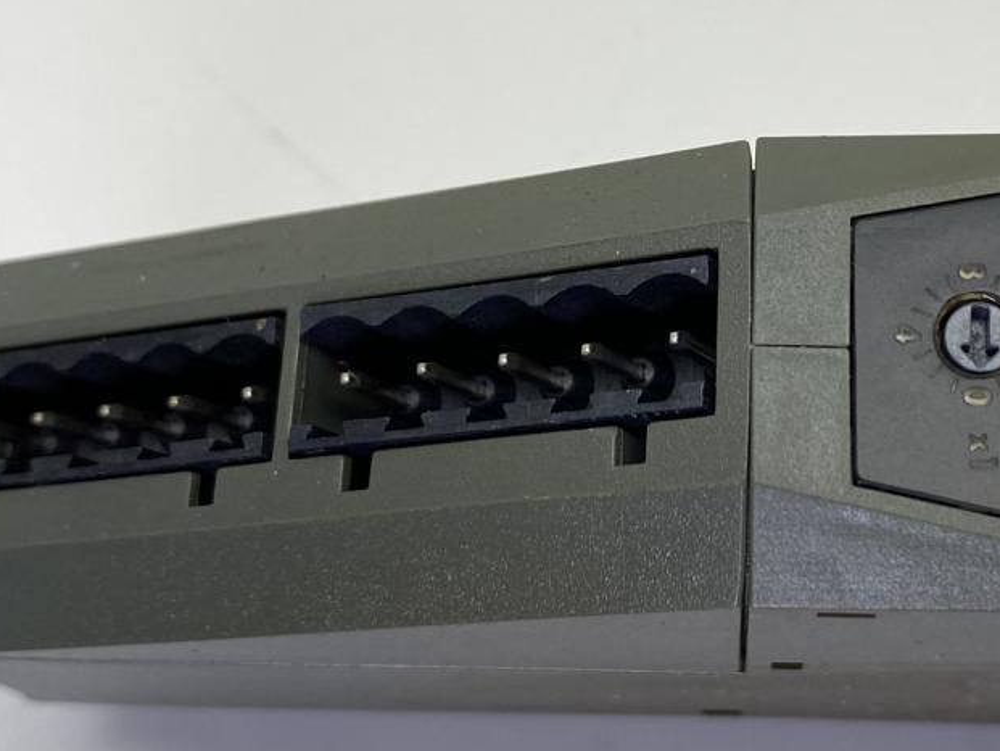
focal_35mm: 67
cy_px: 213
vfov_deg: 21.8
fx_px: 1936
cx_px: 704
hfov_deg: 28.7
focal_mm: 4.25
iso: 32
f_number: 1.8
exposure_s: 1/489
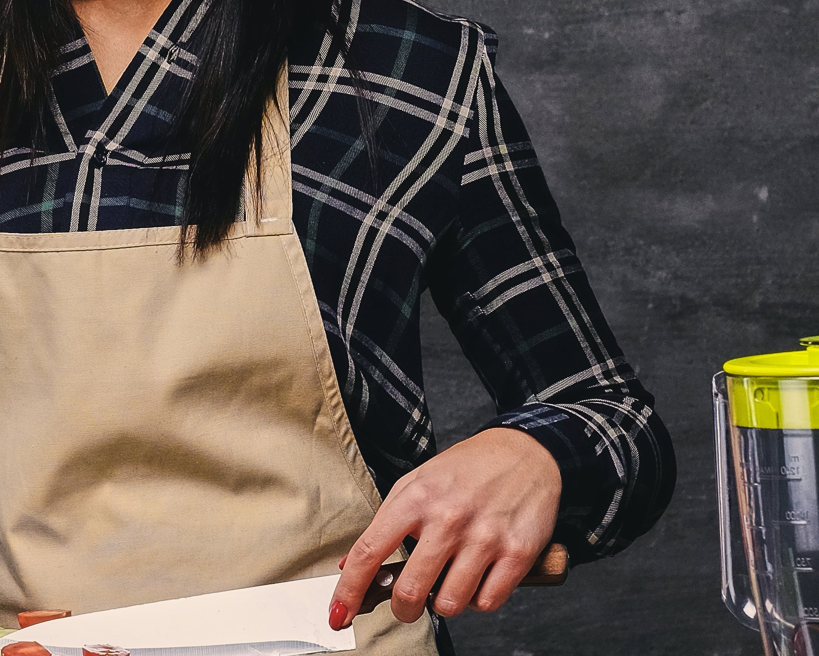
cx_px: 73
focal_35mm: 234
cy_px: 170
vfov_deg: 6.6
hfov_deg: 8.2
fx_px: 5673
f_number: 8
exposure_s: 1/180
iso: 200
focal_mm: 56
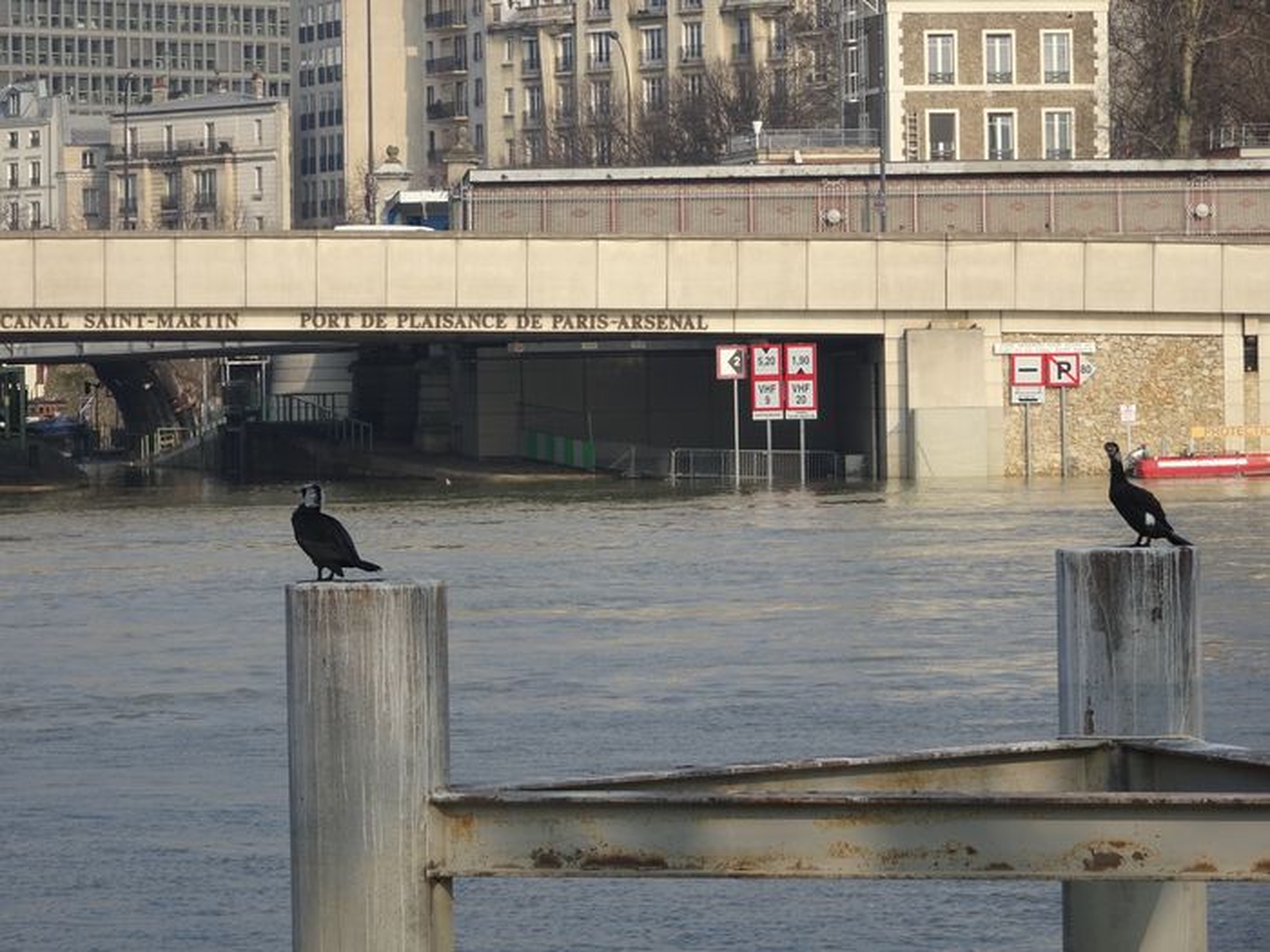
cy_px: 476
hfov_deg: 13.2
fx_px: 5503
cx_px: 635
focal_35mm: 150
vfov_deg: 9.9
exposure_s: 1/320
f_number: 5.6
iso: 80
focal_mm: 25.66
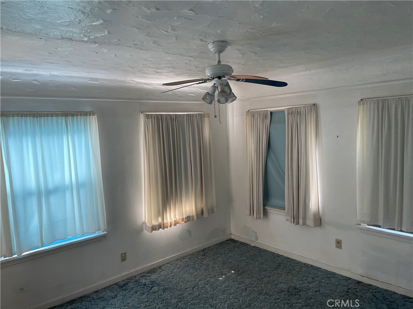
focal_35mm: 26
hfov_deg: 67.3
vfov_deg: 53.1
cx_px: 206
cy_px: 154
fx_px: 310
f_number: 1.6
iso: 125
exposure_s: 1/121
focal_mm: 5.1
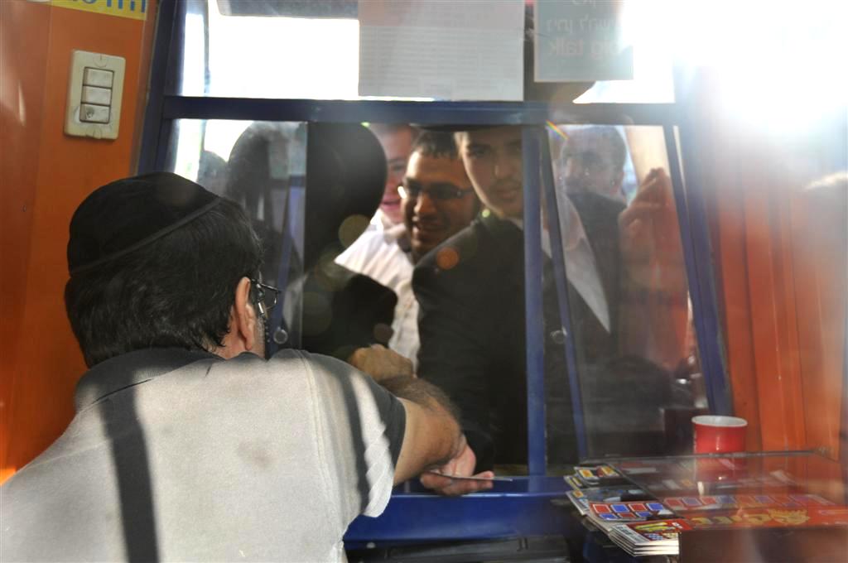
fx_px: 1270
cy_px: 282
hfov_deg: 36.9
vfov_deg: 25.0
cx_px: 424
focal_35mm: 54
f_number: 5
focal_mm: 36
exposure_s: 1/100
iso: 400
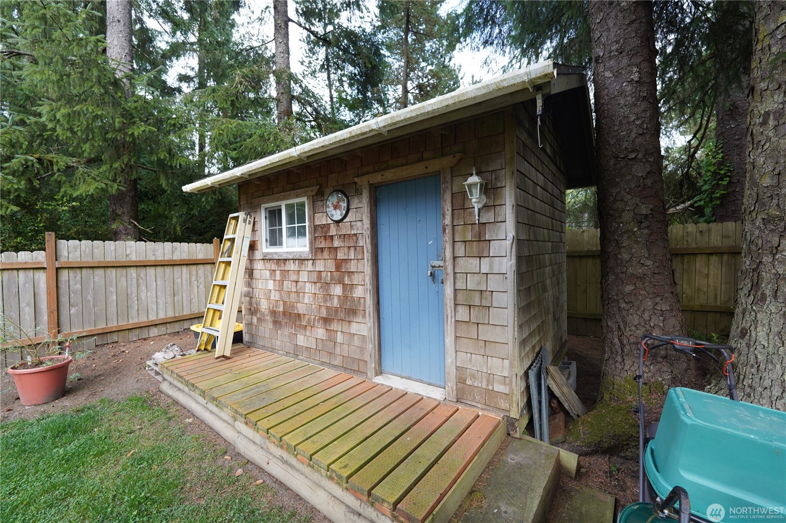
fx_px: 306
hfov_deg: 104.3
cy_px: 262
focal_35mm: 14
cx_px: 393
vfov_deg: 81.2
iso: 400
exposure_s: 1/160
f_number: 4
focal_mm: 14
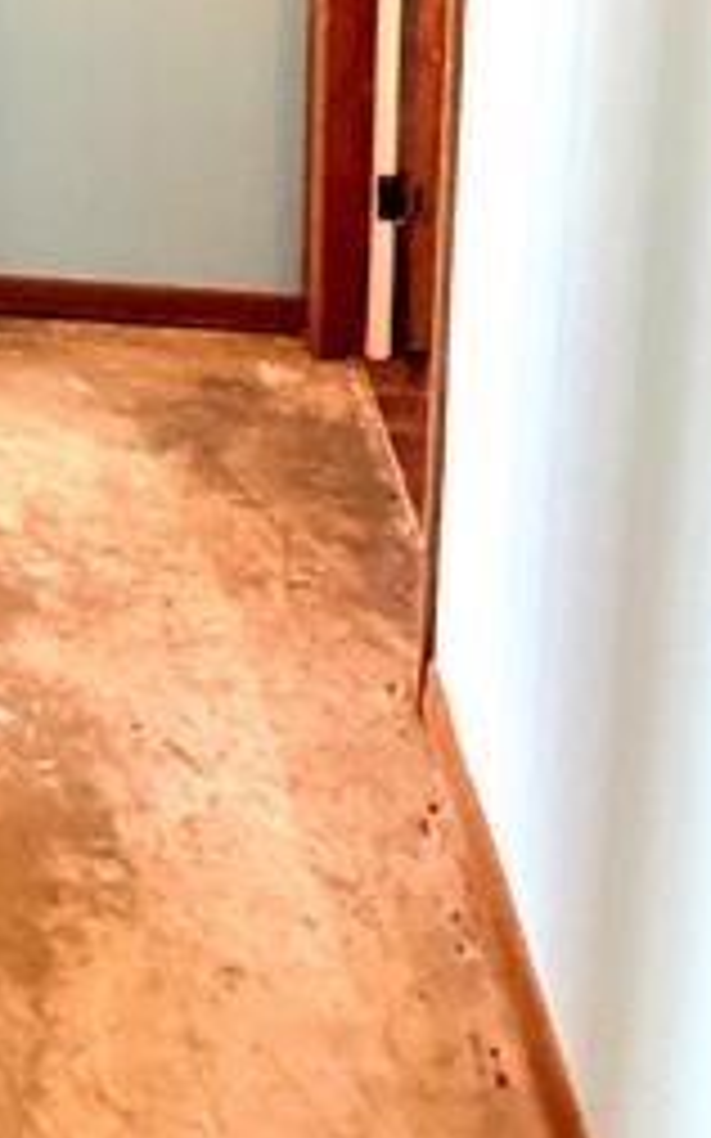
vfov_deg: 37.3
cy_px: -112
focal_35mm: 45
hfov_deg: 24.6
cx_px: -230
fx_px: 1396
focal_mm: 2.22
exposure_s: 1/60
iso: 500
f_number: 2.2
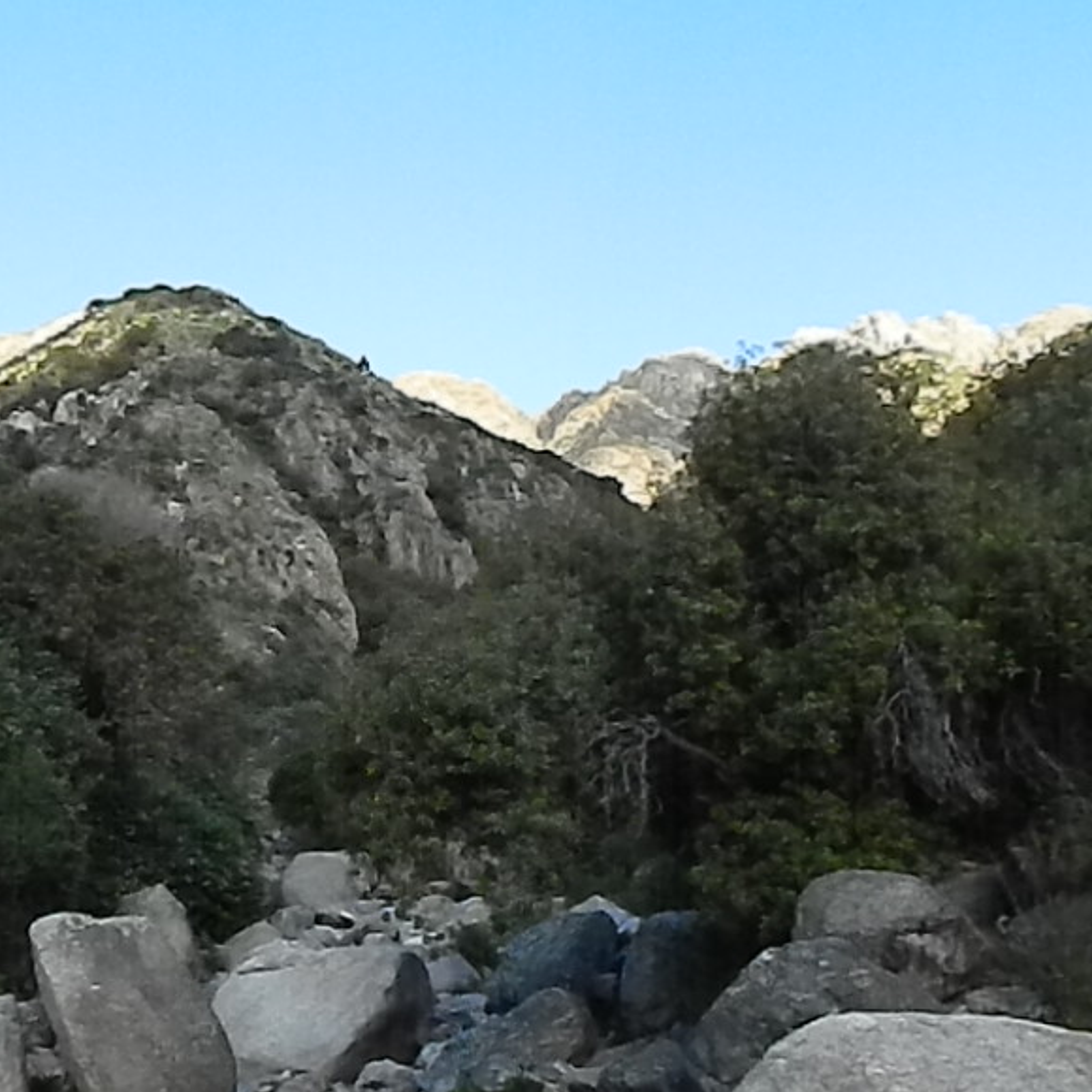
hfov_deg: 42.3
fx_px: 1392
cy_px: 693
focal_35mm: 39
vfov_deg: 42.5
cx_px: 371
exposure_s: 1/1600
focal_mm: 4.5
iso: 400
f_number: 3.1
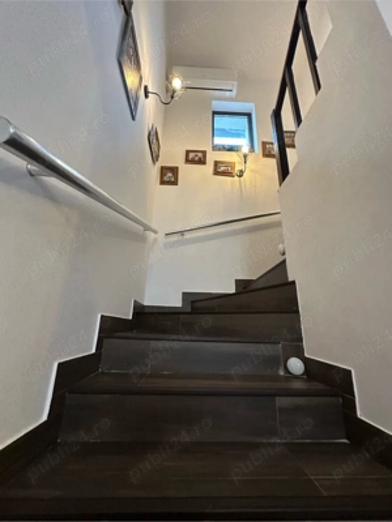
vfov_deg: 102.1
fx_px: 211
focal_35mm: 14
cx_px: 196
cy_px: 261
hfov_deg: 85.7
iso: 500
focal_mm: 2.22
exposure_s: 1/60
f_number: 2.2
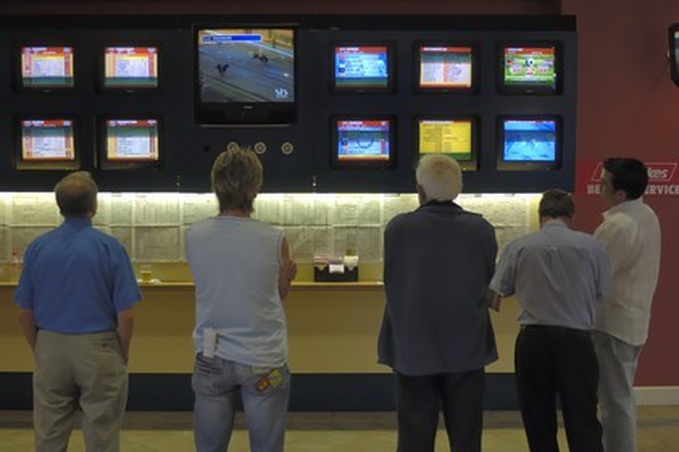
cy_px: 226
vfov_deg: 28.9
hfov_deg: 42.4
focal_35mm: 46
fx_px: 876
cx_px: 340
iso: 200
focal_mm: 31
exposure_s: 1/60
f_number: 2.8
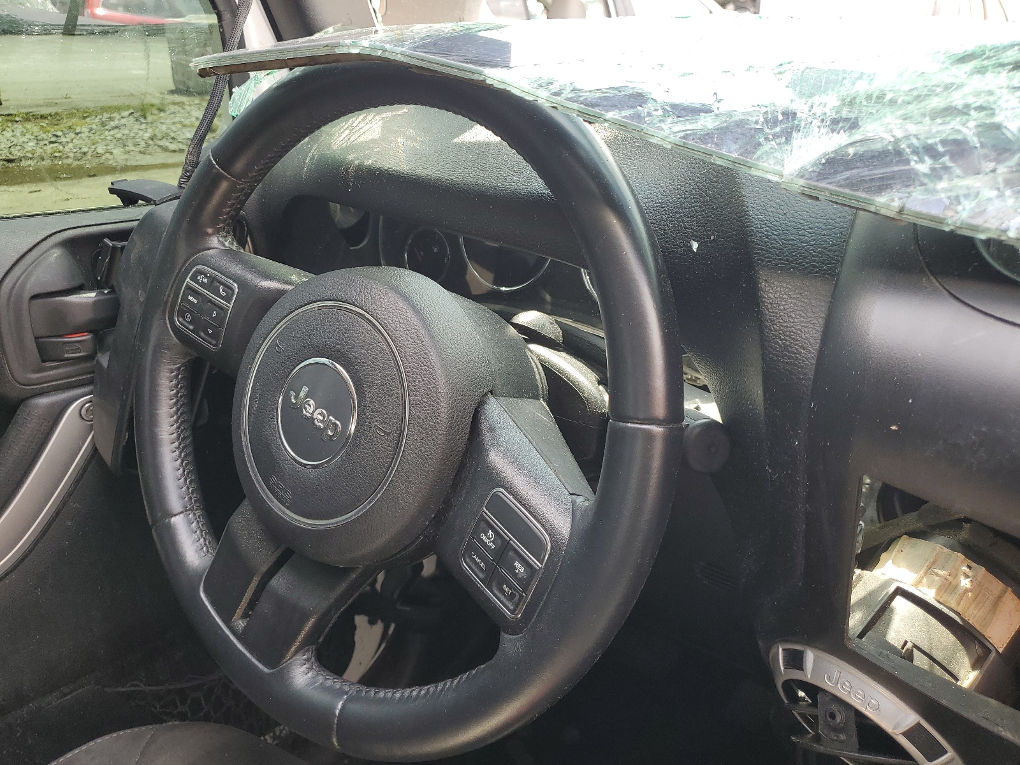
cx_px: 510
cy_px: 382
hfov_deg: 67.3
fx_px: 766
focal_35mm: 26
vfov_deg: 53.1
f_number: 1.5
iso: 50
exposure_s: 1/222
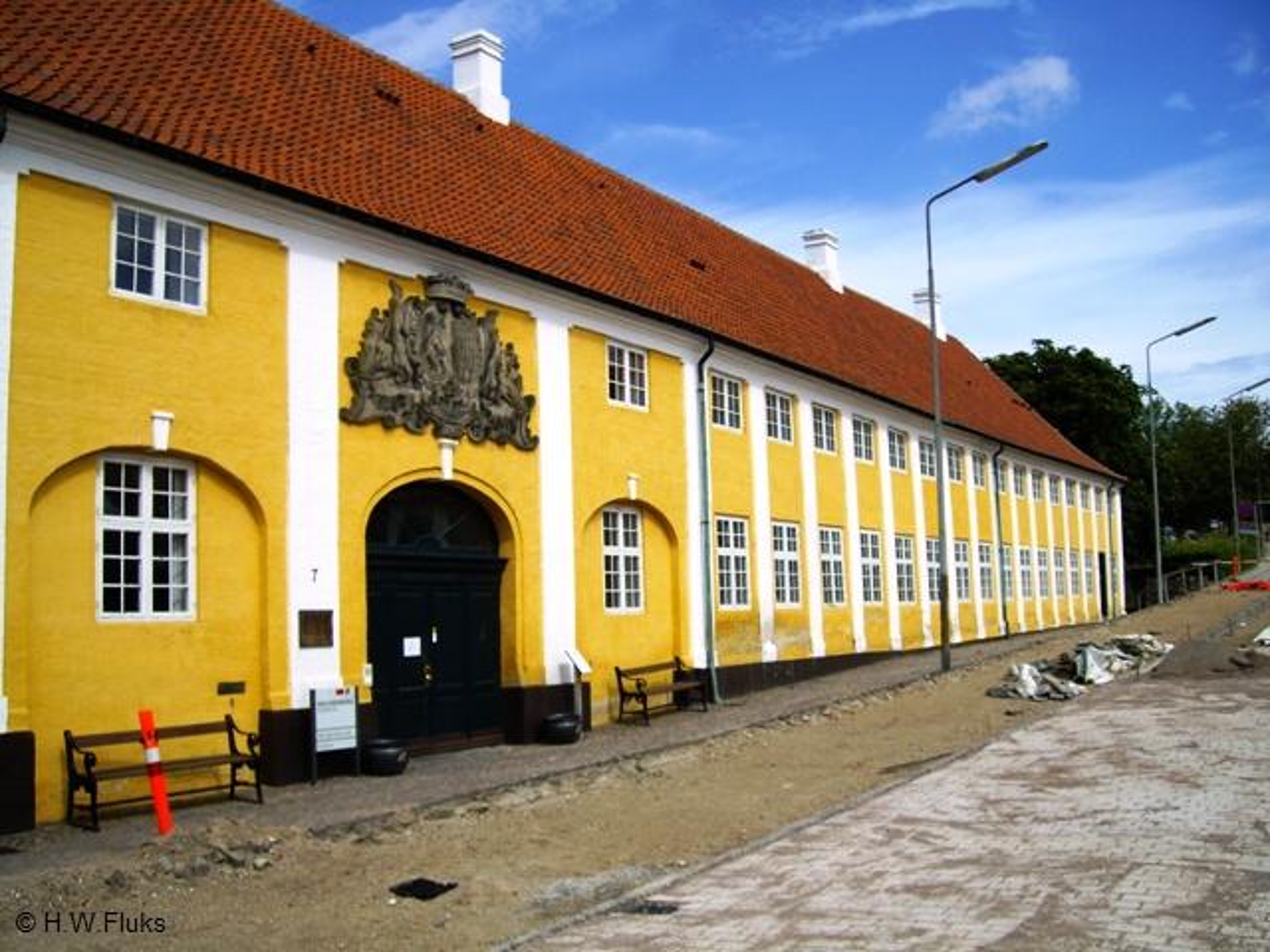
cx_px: 635
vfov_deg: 37.7
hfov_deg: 49.0
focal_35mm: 38
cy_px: 476
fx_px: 1394
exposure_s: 1/500
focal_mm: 6.2
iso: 50
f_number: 4.3
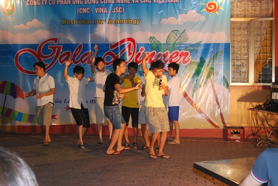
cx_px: 139
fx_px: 394
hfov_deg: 38.9
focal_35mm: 51
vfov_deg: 26.5
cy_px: 93
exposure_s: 1/60
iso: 1600
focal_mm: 34
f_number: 5
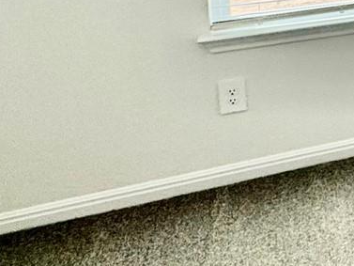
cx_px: 879
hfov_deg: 14.5
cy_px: -131
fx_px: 777
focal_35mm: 76
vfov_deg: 17.5
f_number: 2.2
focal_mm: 2.22
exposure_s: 1/163
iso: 40
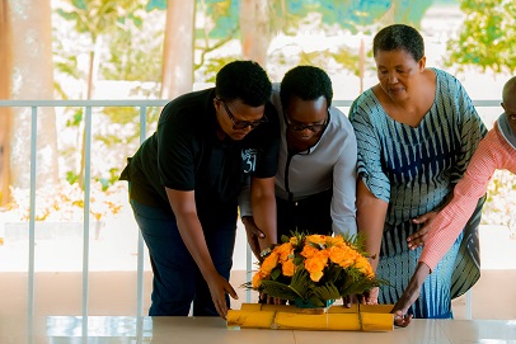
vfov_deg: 7.8
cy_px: 128
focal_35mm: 176
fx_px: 2523
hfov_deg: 11.7
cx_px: 372
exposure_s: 1/100
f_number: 5
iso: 640
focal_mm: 102
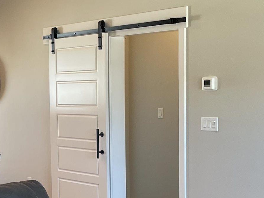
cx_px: -75
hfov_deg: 20.2
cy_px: 141
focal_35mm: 89
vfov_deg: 16.5
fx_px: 679
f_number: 1.6
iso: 100
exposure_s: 1/120
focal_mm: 4.2
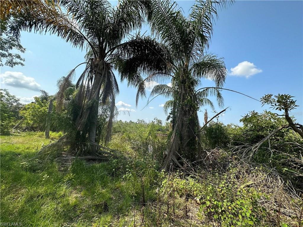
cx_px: 152
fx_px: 123
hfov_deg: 102.1
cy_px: 114
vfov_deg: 85.7
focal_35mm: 14
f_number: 2.2
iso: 50
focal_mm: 2.22
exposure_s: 1/1689
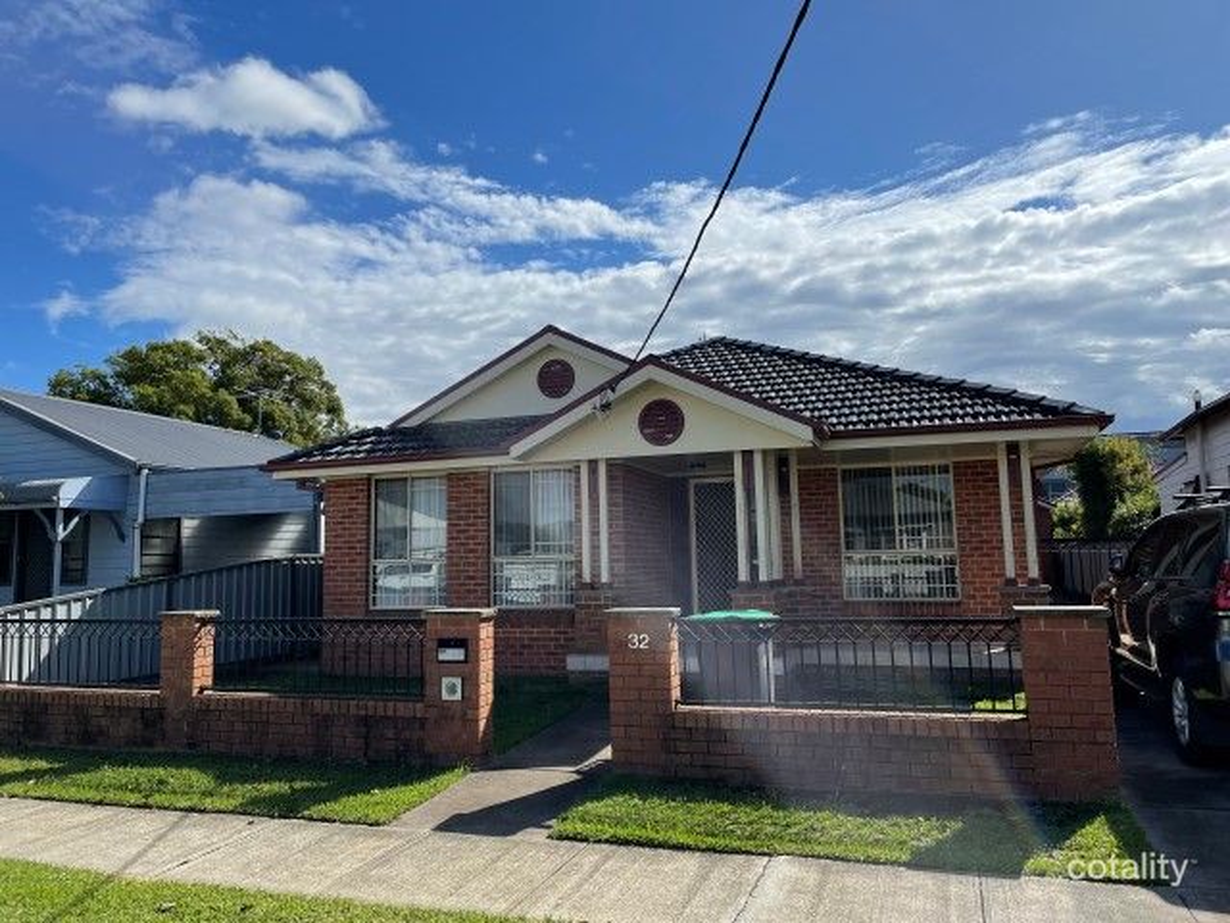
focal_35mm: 26
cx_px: 615
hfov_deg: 67.3
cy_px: 462
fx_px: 924
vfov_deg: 53.1
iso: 32
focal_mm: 4.2
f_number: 1.6
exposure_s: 1/6135
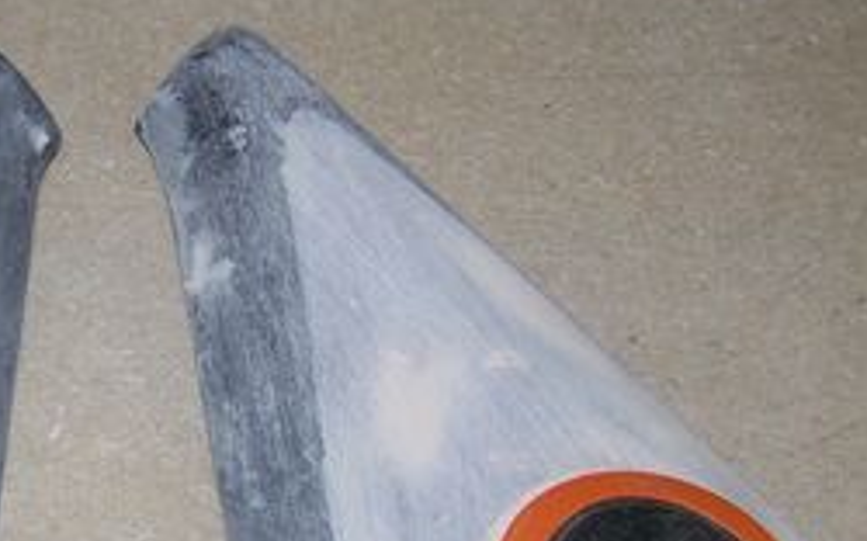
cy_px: 517
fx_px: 2433
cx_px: 101
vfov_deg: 12.6
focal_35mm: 103
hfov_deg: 19.9
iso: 80
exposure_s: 1/60
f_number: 2.8
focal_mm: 6.3
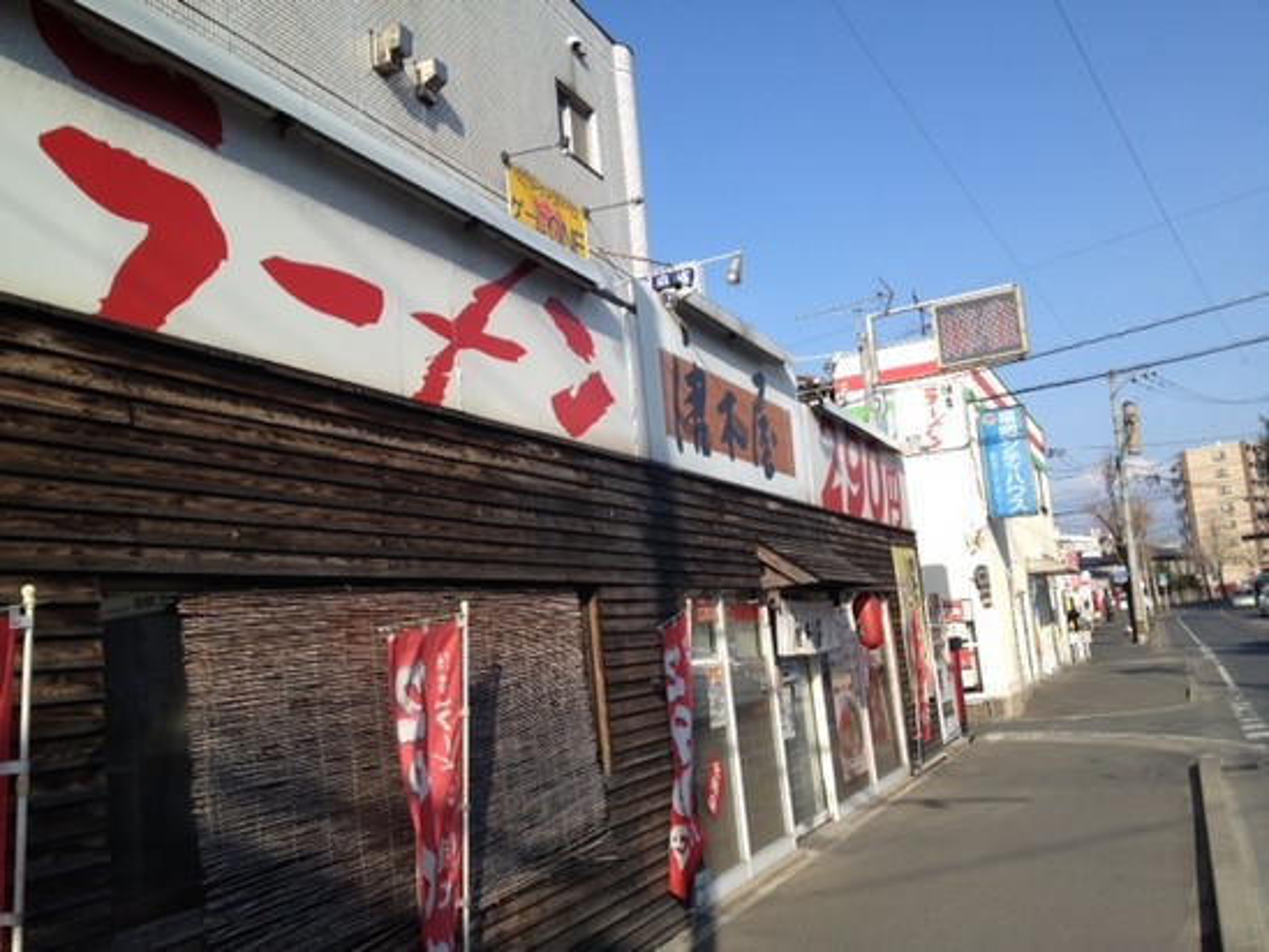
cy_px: 476
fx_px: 1283
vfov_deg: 40.7
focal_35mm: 35
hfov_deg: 52.6
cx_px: 634
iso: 50
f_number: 2.4
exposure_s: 1/1175
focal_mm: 4.28
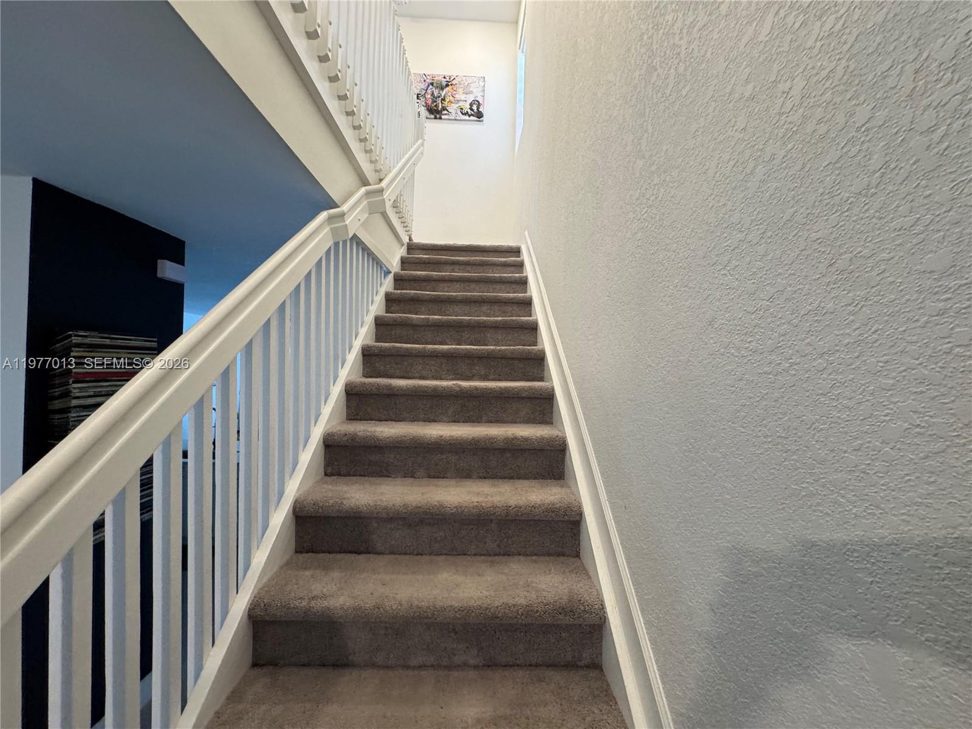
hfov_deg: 102.1
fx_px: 393
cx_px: 486
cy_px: 364
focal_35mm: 14
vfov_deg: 85.7
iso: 320
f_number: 2.2
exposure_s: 1/60
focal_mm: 2.22
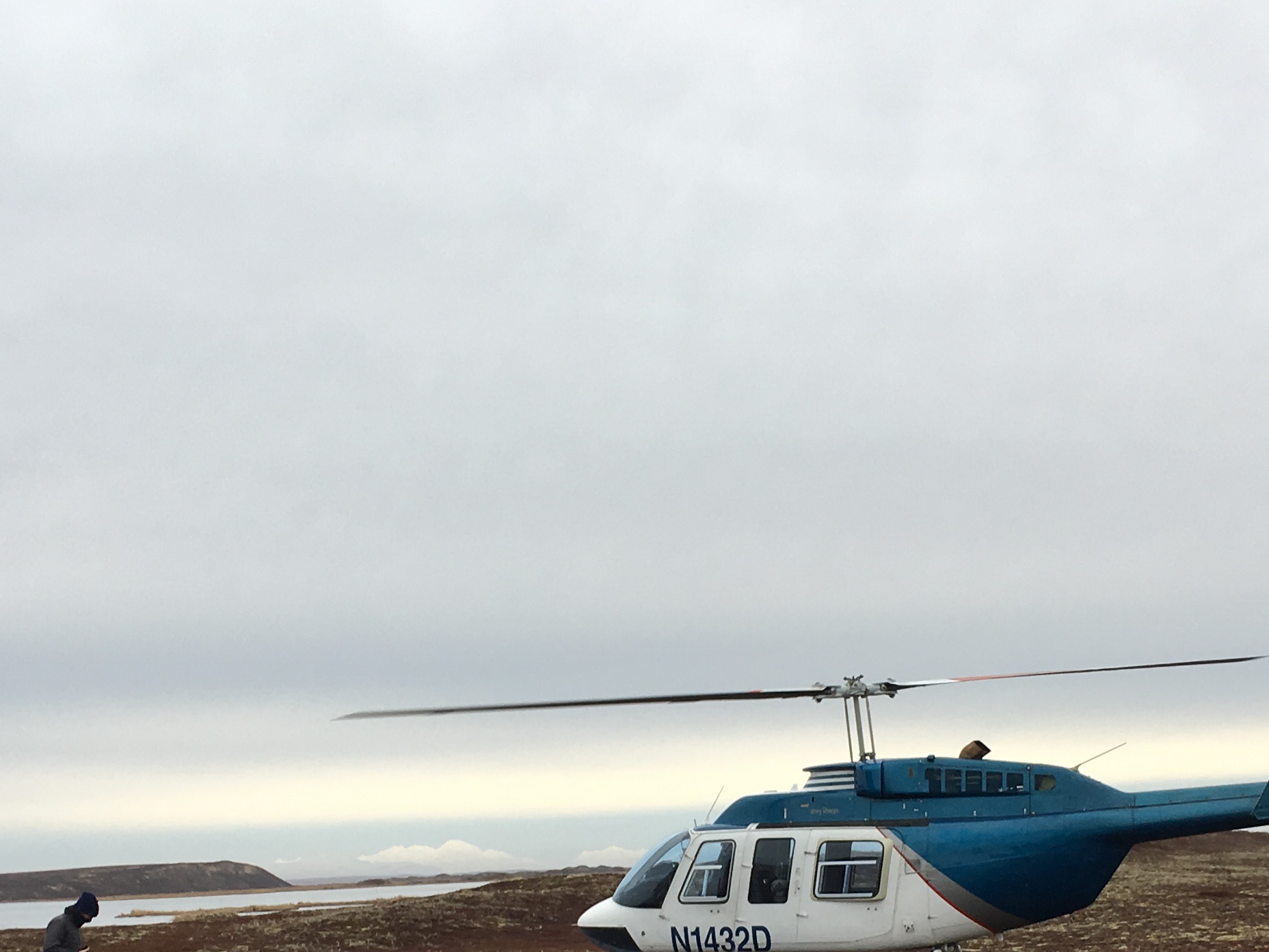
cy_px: 869
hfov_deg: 30.7
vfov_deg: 22.7
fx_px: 2310
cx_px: 689
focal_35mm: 63
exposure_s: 1/339
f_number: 2.2
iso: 25
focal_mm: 4.15
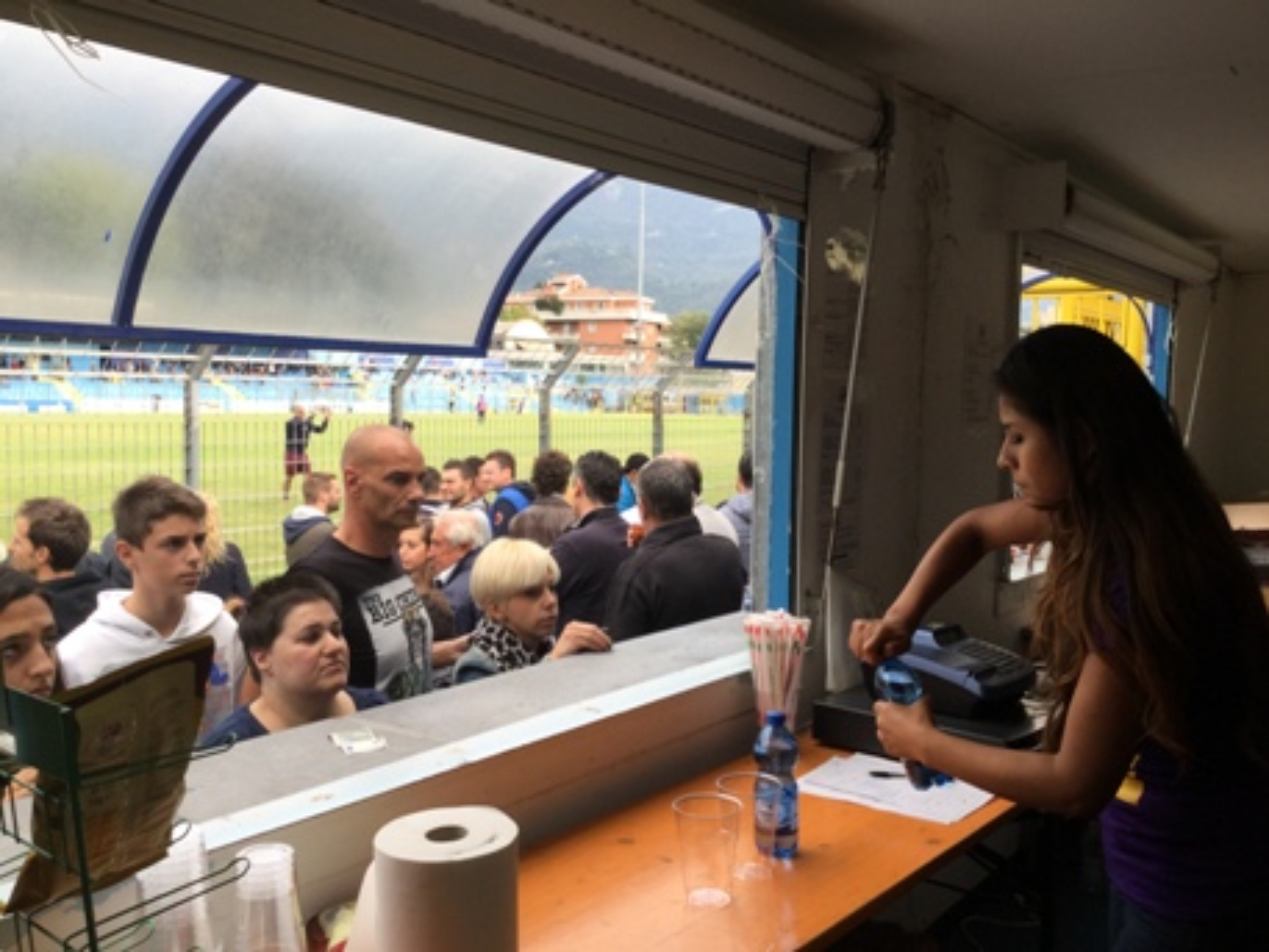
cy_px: 476
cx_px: 634
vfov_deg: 45.5
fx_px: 1137
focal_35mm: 31
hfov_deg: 58.3
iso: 25
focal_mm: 3.3
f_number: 2.4
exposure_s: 1/165
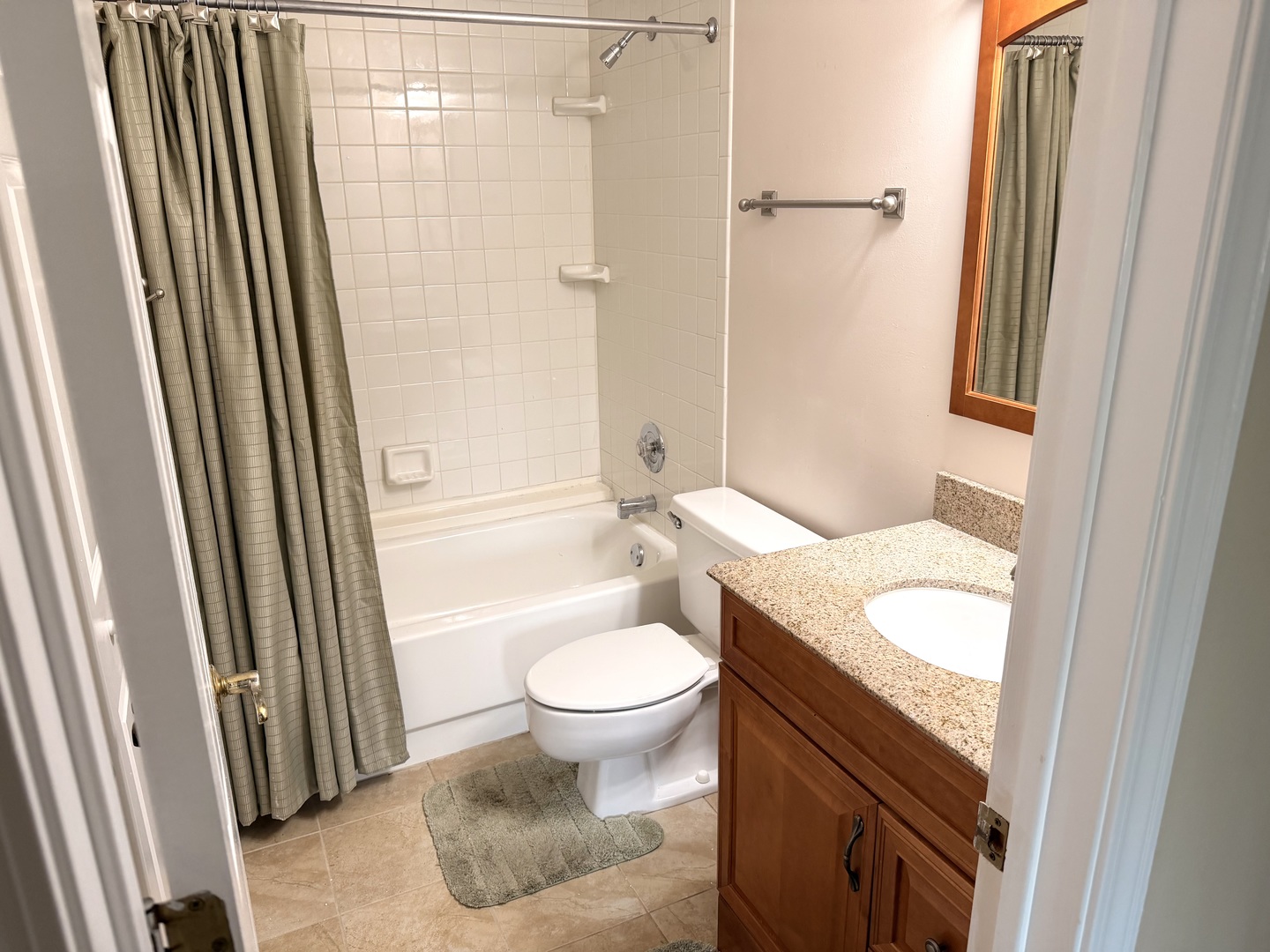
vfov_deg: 56.8
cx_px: 635
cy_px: 476
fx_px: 881
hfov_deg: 71.6
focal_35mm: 24
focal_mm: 6.76
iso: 200
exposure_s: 1/120
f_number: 1.78
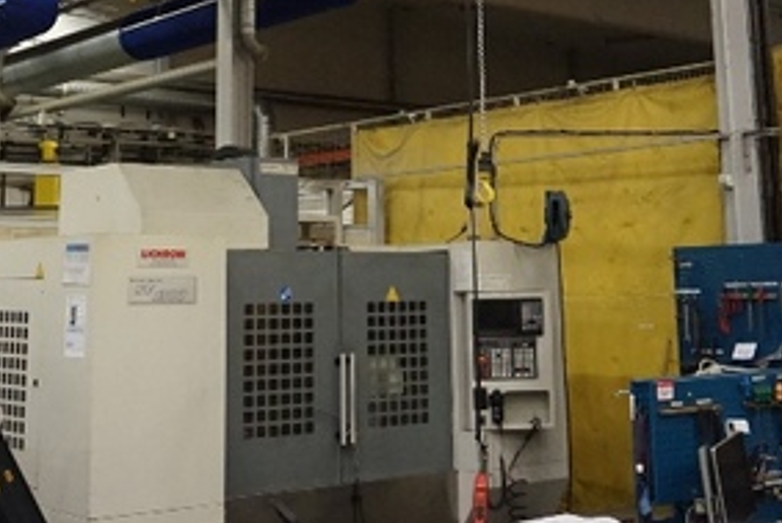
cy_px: 8
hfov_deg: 32.9
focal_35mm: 61
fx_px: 1326
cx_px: 362
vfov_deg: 21.5
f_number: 3.5
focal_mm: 16
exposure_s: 1/160
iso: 3200
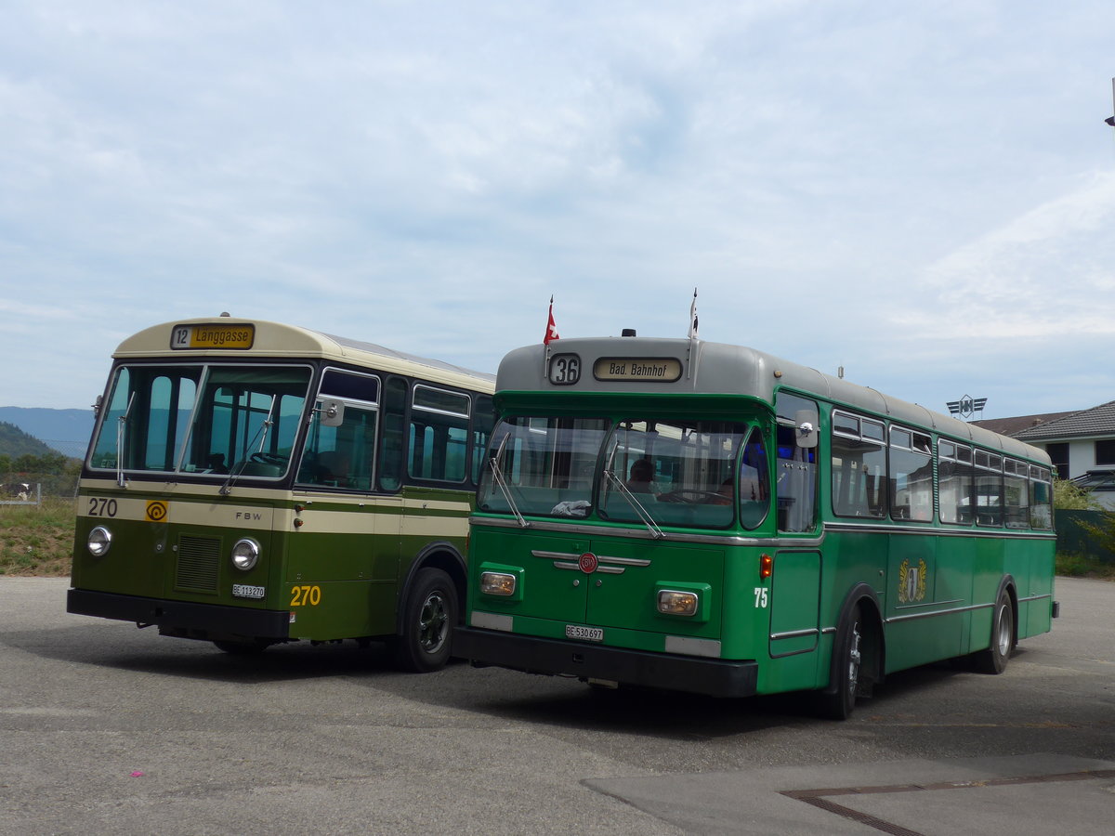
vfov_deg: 35.1
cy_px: 418
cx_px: 558
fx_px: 1321
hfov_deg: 45.8
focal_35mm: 41
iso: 80
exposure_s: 1/1600
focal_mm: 8.4
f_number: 2.8
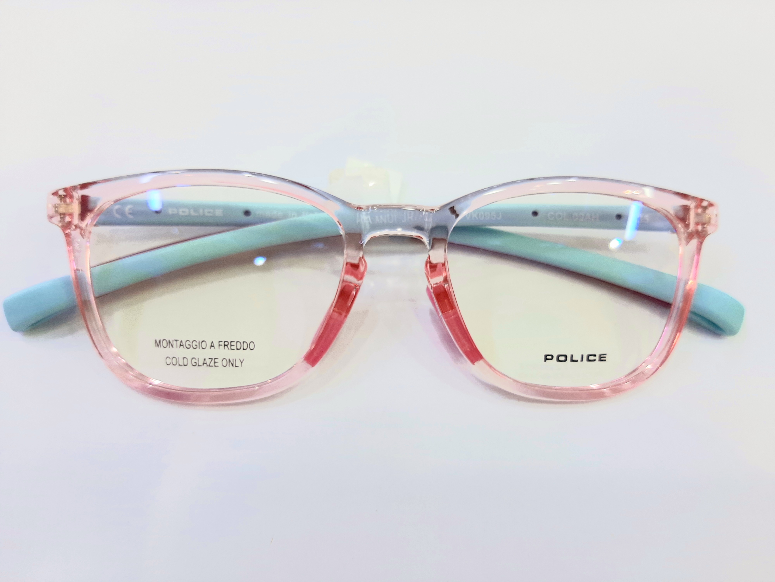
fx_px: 604
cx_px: 388
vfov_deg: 51.4
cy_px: 291
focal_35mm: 27
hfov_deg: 65.3
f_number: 1.7
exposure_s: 1/179
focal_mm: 3.93
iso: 40
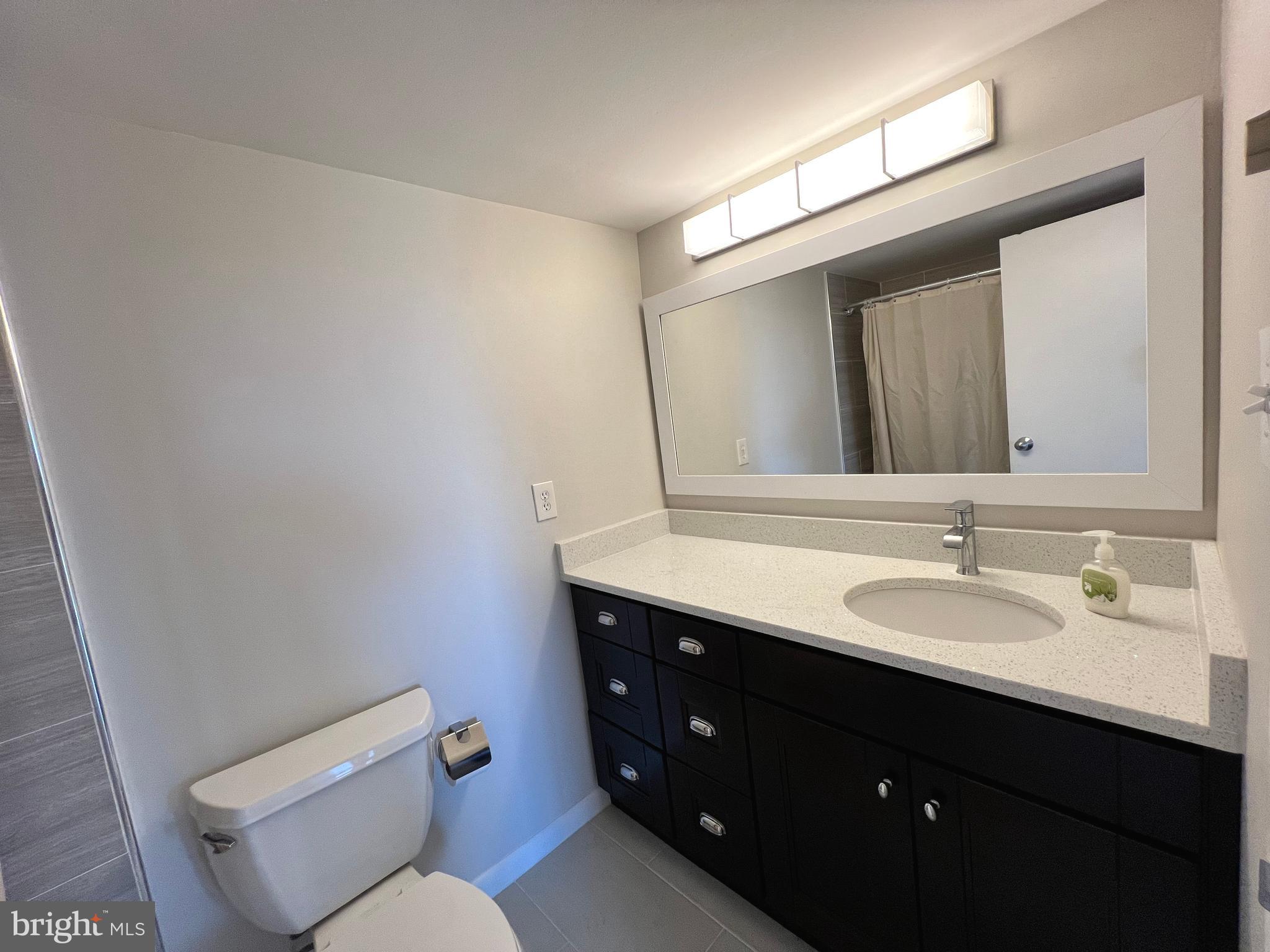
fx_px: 477
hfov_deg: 106.2
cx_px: 635
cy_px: 476
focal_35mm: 13
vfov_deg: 89.9
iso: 125
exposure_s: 1/120
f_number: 1.8
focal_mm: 1.57
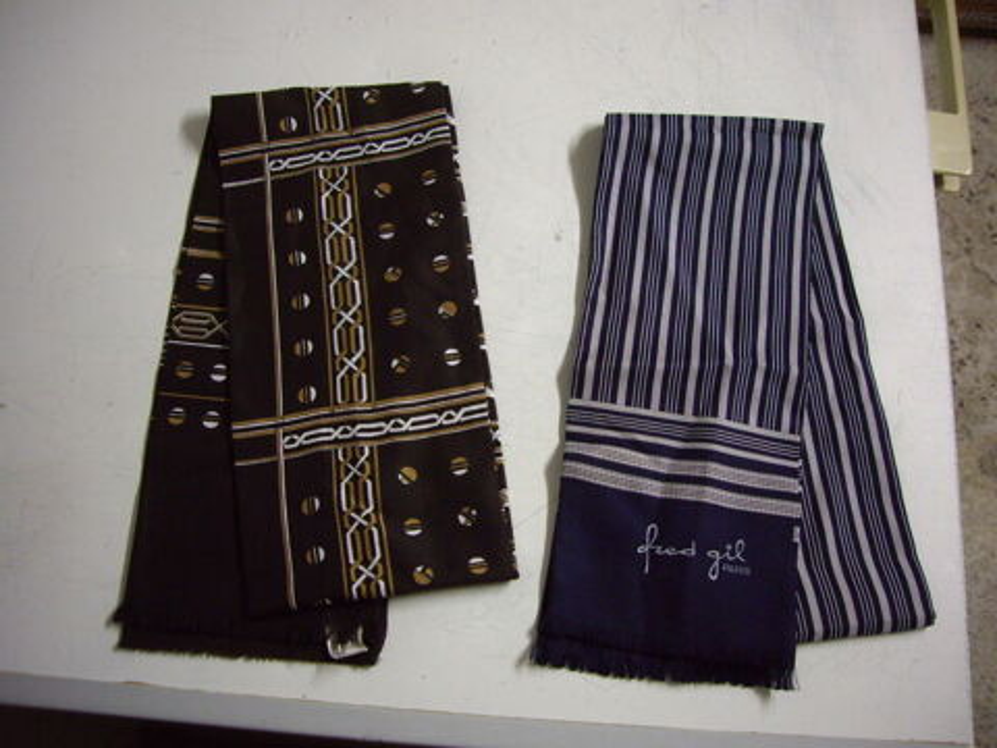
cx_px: 498
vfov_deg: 37.7
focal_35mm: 38
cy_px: 374
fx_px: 1094
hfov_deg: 49.0
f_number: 2.7
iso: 200
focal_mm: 6.2
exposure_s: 1/10
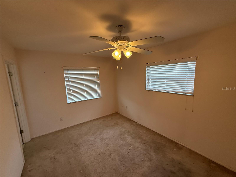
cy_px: 88
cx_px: 118
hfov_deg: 102.1
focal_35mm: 14
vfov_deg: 85.7
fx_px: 95
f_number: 2.2
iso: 200
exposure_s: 1/120
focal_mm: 2.22
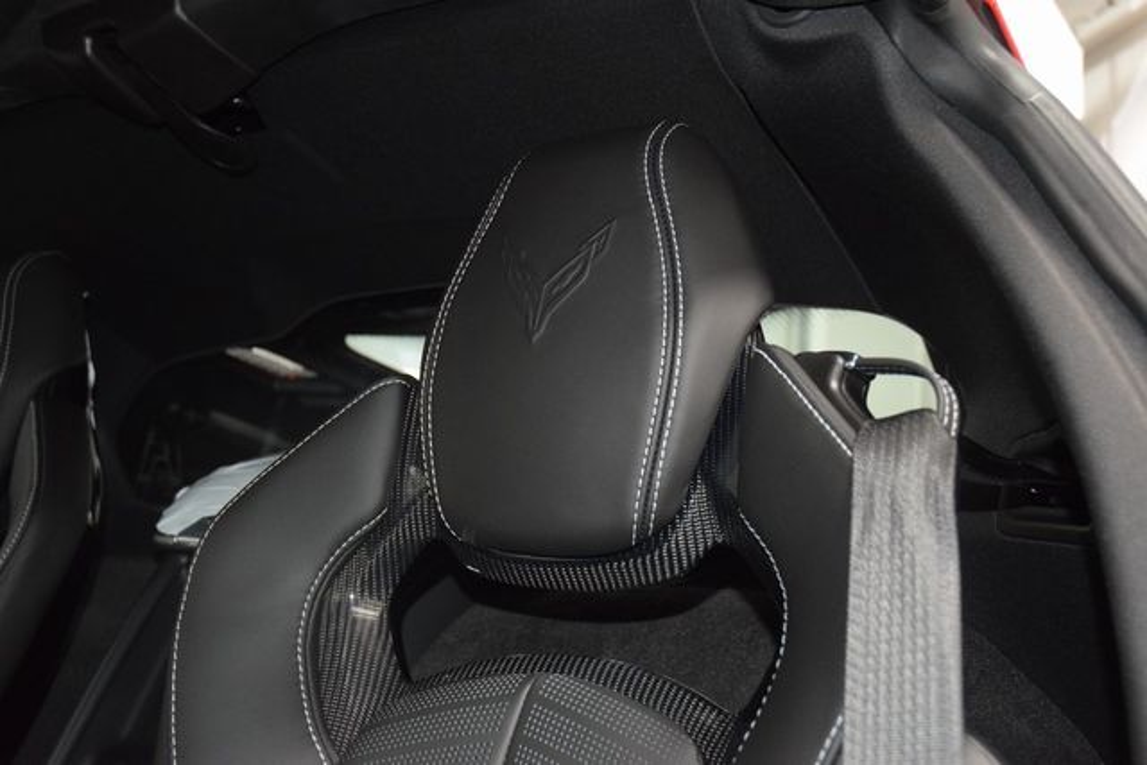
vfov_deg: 30.9
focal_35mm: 44
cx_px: 574
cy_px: 382
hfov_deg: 45.0
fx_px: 1386
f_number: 3.8
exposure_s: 1/40
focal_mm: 29
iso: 2200
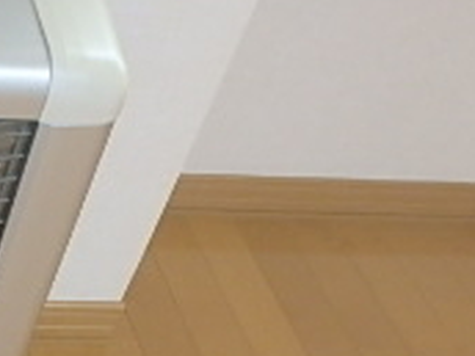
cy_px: 348
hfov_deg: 21.4
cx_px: -215
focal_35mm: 78
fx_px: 1070
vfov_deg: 18.5
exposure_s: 1/30
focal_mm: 3.7
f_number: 3.5
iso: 320
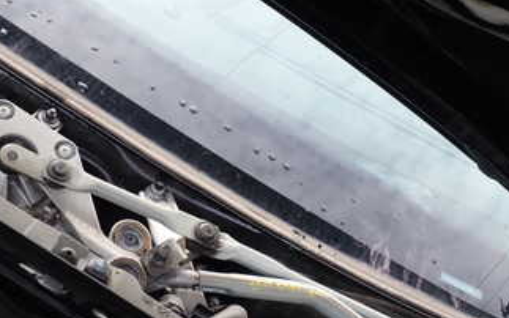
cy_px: 162
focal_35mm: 59
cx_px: 158
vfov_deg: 22.0
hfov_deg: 34.1
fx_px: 819
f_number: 3.2
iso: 100
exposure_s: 1/125
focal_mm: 5.4
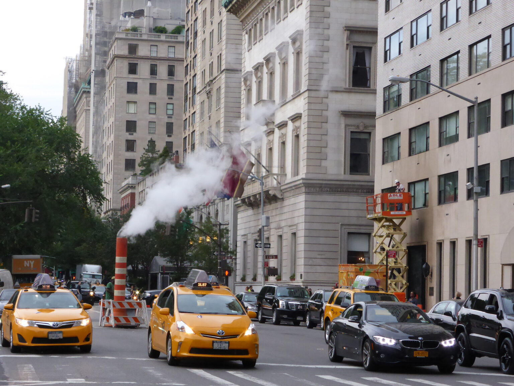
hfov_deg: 20.2
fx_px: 1440
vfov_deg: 15.2
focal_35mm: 97
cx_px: 257
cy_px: 193
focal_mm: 16.1
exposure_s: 1/250
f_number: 5.2
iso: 500
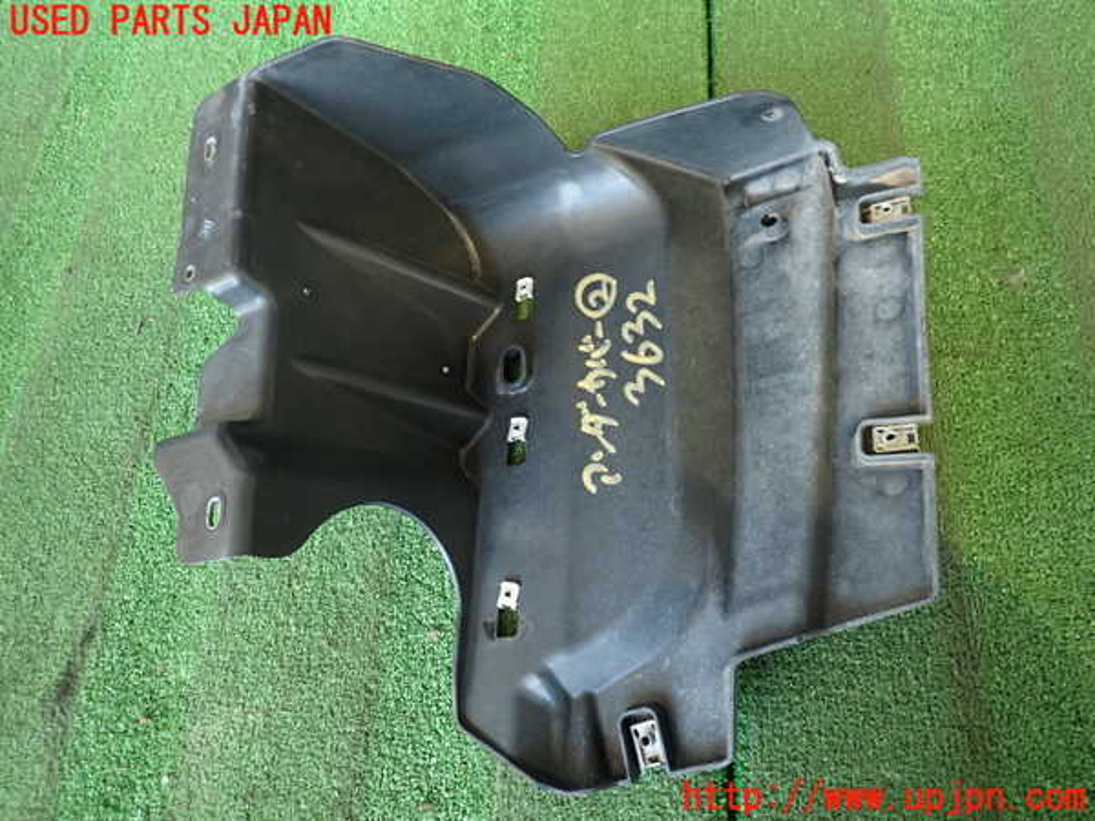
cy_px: 410
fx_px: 791
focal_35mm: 25
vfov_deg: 54.9
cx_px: 548
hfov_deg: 69.4
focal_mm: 4.5
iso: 250
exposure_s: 1/30
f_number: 2
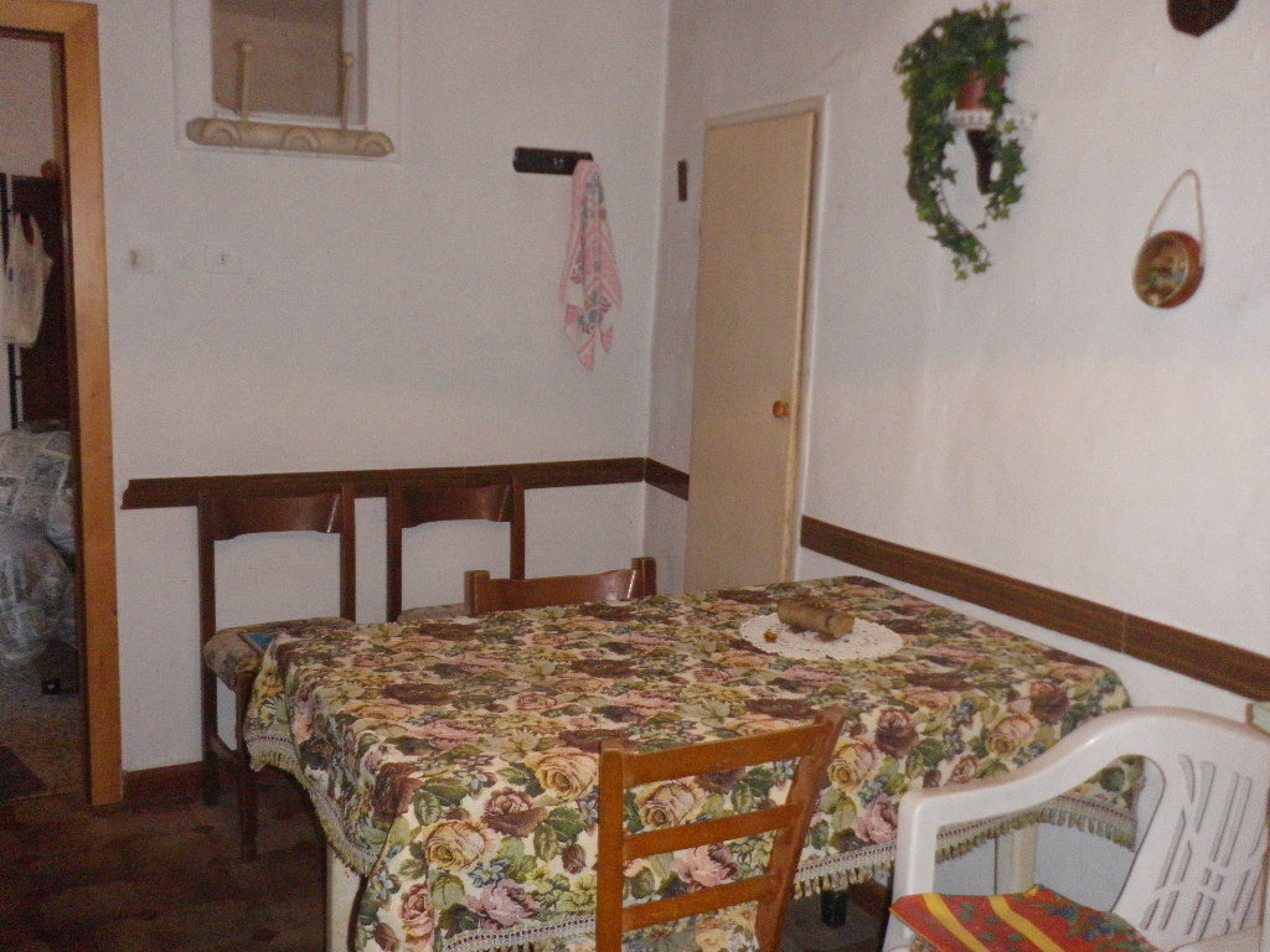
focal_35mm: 35
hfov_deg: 52.6
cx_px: 635
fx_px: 1284
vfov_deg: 40.7
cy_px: 476
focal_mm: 6.2
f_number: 3.8
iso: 400
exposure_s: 1/60
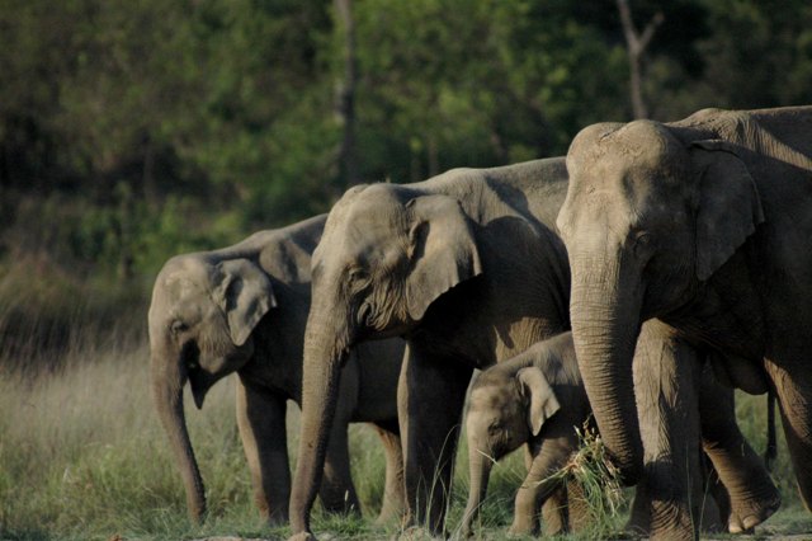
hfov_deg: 3.4
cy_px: 270
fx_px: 13526
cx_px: 406
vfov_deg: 2.3
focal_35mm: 600
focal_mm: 400
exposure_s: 1/2500
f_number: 6
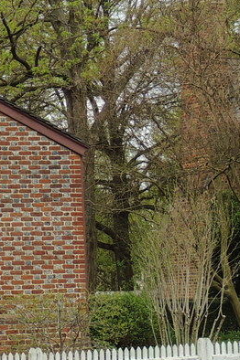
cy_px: 63
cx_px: -277
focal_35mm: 159
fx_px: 1593
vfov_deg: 12.9
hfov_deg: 8.1
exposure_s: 1/500
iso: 100
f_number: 3.5
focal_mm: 8.3
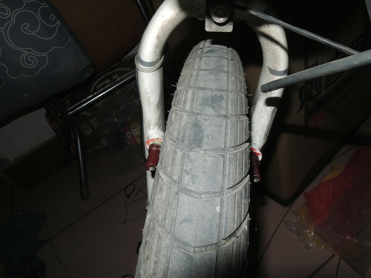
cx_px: 186
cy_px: 139
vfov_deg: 56.8
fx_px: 257
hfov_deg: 71.6
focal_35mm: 24
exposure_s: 1/30
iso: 200
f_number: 8
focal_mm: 4.3
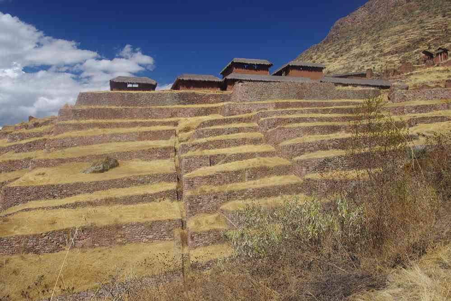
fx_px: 395
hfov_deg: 59.5
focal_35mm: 32
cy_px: 150
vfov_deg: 41.7
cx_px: 226
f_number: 11
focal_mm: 21
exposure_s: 1/100
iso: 200
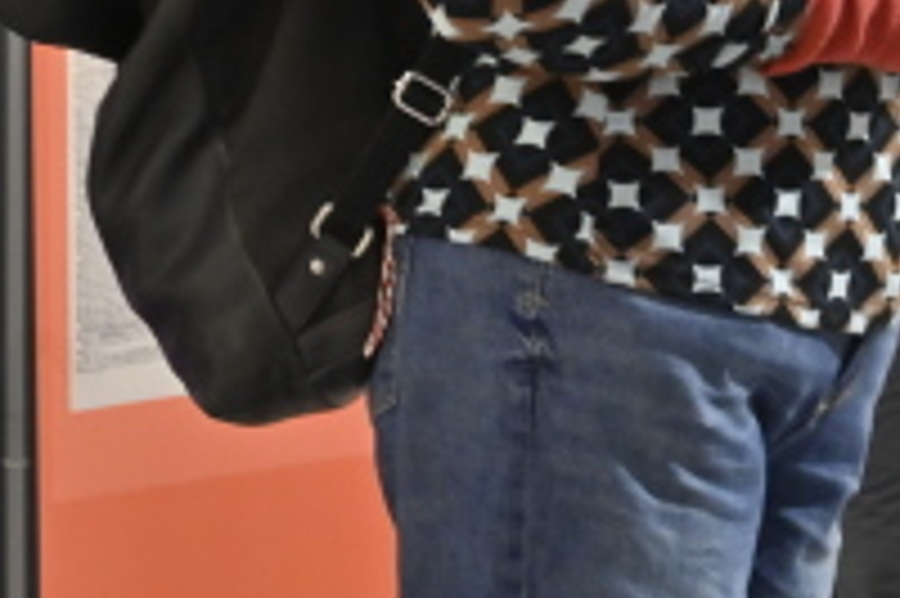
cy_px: -326
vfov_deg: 2.7
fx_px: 12564
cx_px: 706
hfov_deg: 4.1
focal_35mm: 503
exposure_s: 1/50
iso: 2000
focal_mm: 140
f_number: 8
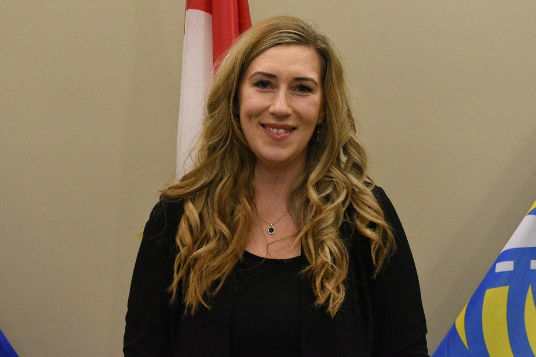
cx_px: 268
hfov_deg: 28.1
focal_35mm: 72
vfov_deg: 18.9
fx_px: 1072
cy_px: 178
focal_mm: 48
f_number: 8
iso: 8000
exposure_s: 1/100
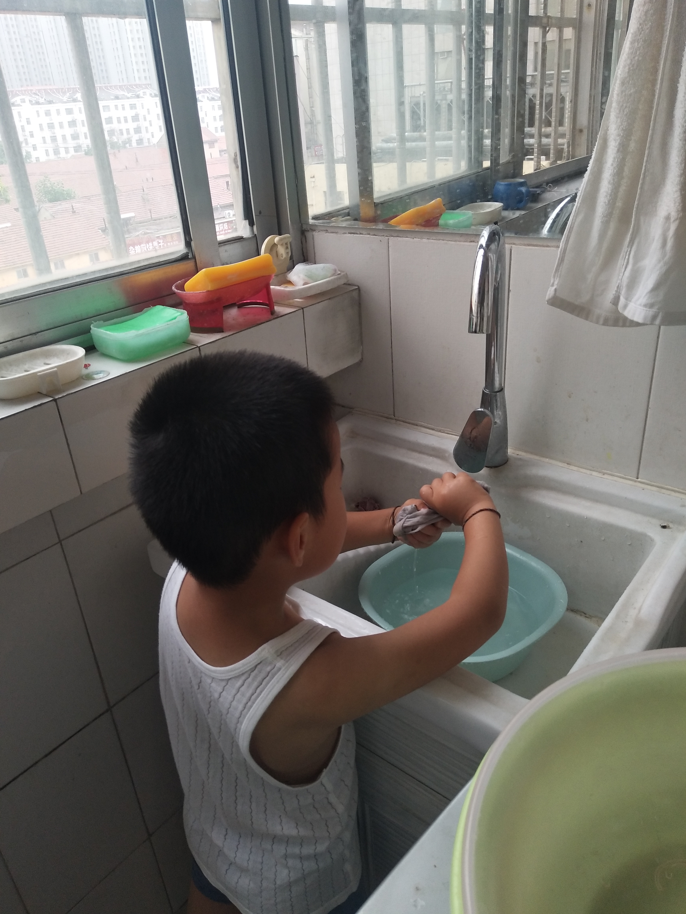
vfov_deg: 67.3
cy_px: 457
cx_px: 343
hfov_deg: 53.1
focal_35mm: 26
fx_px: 687
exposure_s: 1/50
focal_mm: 3.88
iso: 100
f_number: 2
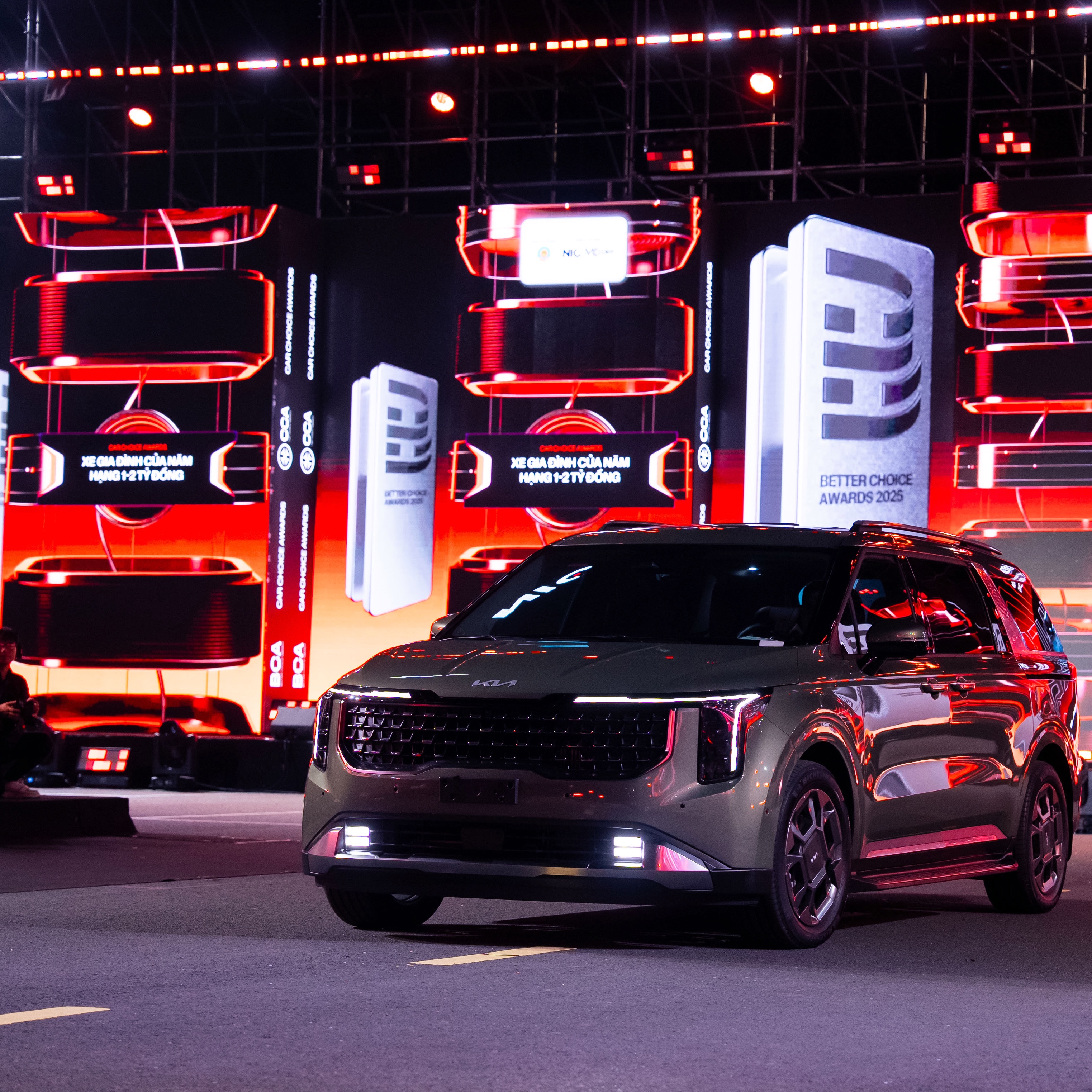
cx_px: 771
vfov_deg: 19.3
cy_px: 545
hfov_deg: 19.2
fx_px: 3212
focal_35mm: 90
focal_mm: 70
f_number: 4
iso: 1600
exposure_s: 1/320
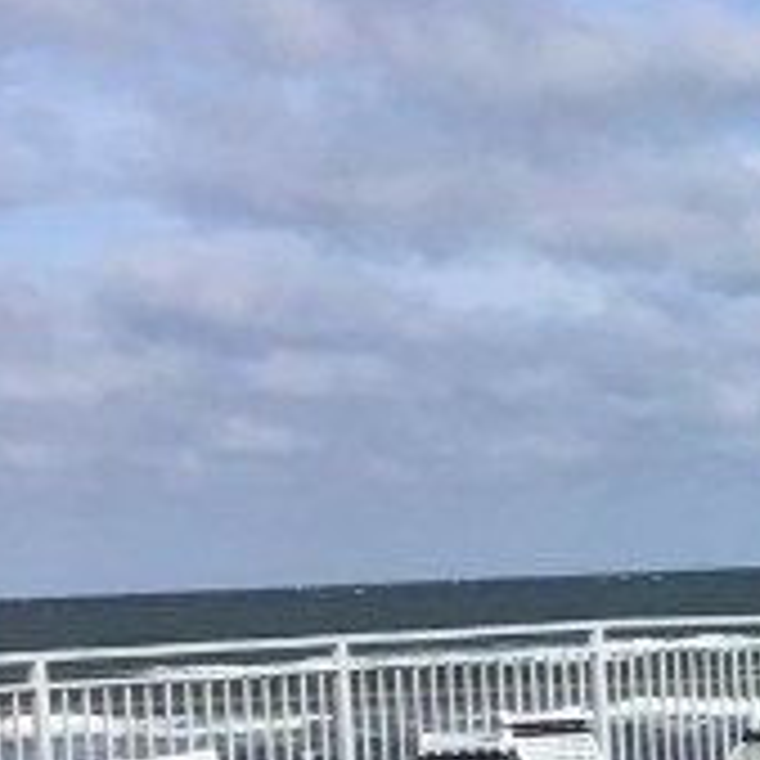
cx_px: 1327
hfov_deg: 10.0
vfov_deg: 10.4
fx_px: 4123
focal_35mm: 166
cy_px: 764
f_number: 2.4
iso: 25
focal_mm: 3.3
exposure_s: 1/2037
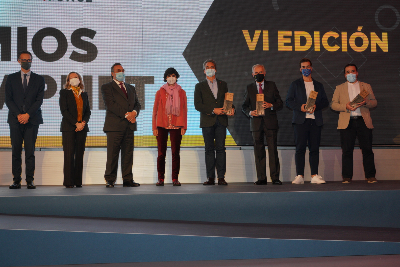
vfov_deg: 28.7
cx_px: 200
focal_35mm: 47
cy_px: 134
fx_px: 523
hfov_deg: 41.9
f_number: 7.1
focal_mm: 47
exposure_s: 1/200
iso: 1250
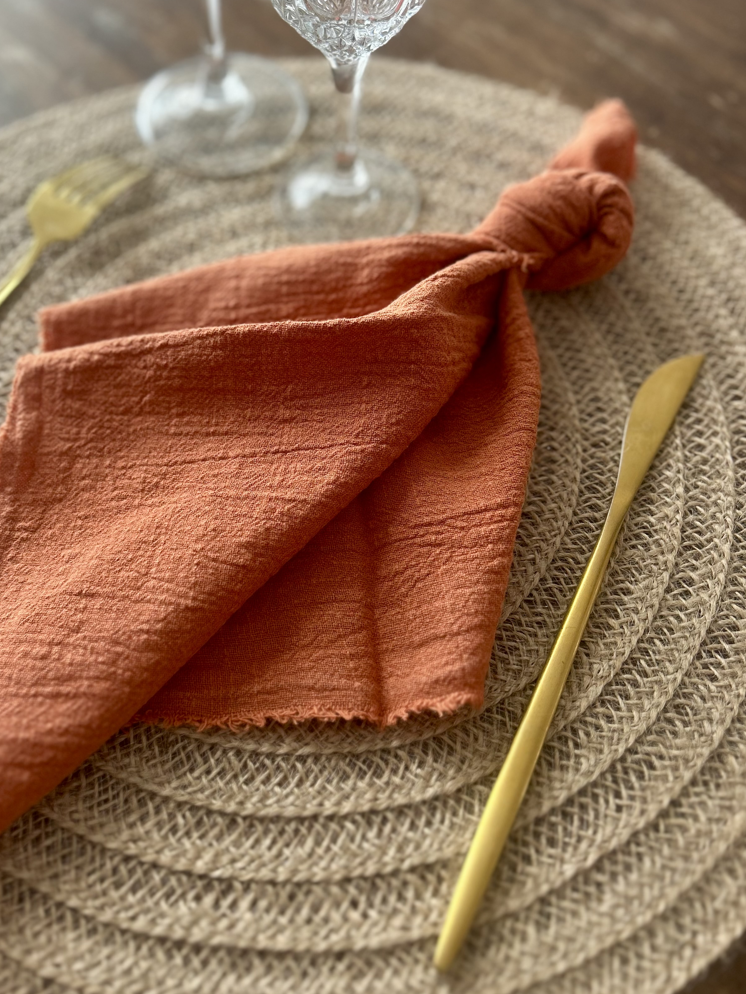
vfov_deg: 55.2
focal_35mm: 33
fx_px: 948
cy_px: 447
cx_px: 277
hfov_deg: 42.6
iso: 50
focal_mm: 5.7
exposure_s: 1/121
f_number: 1.5
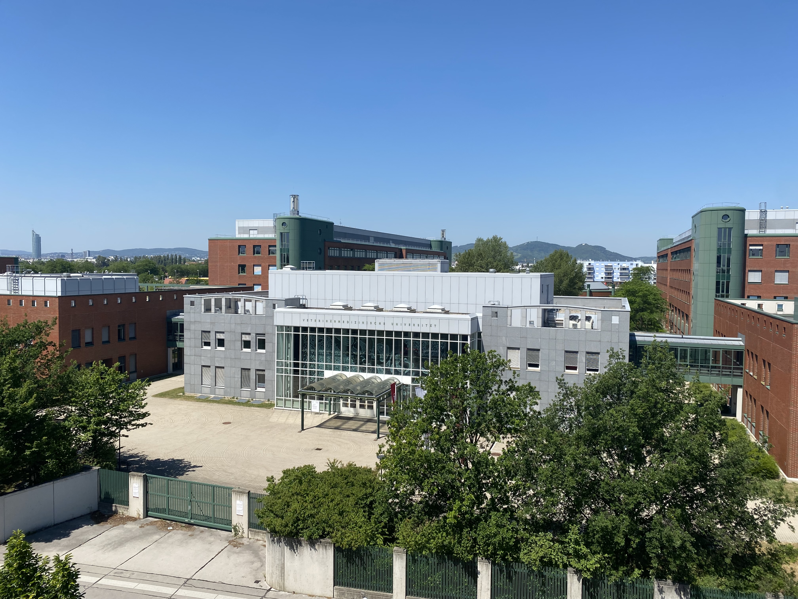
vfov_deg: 53.1
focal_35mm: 26
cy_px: 300
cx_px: 399
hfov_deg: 67.3
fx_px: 599
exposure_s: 1/3401
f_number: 1.8
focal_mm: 4.25
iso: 32
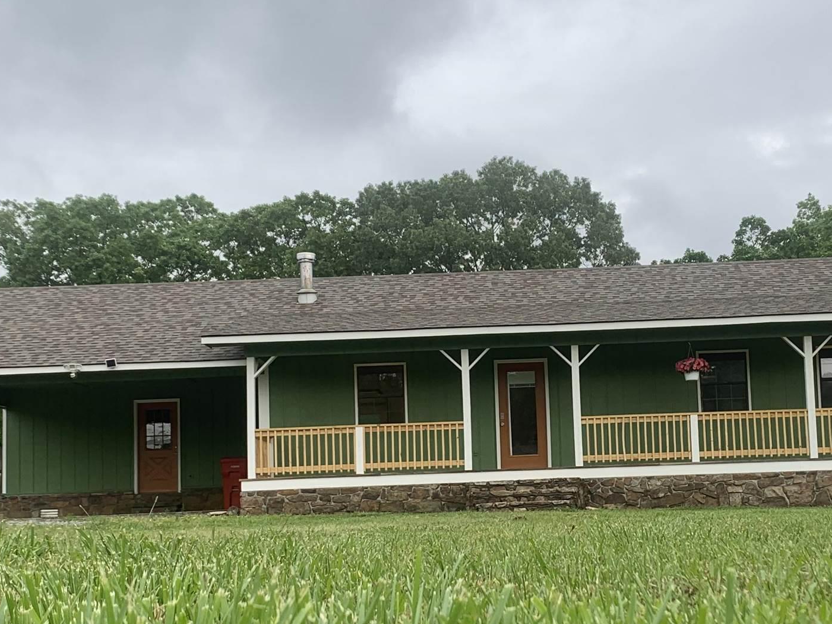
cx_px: 533
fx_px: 1370
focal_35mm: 57
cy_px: 398
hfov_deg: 33.6
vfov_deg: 25.6
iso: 25
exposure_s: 1/169
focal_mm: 4.25
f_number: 1.8
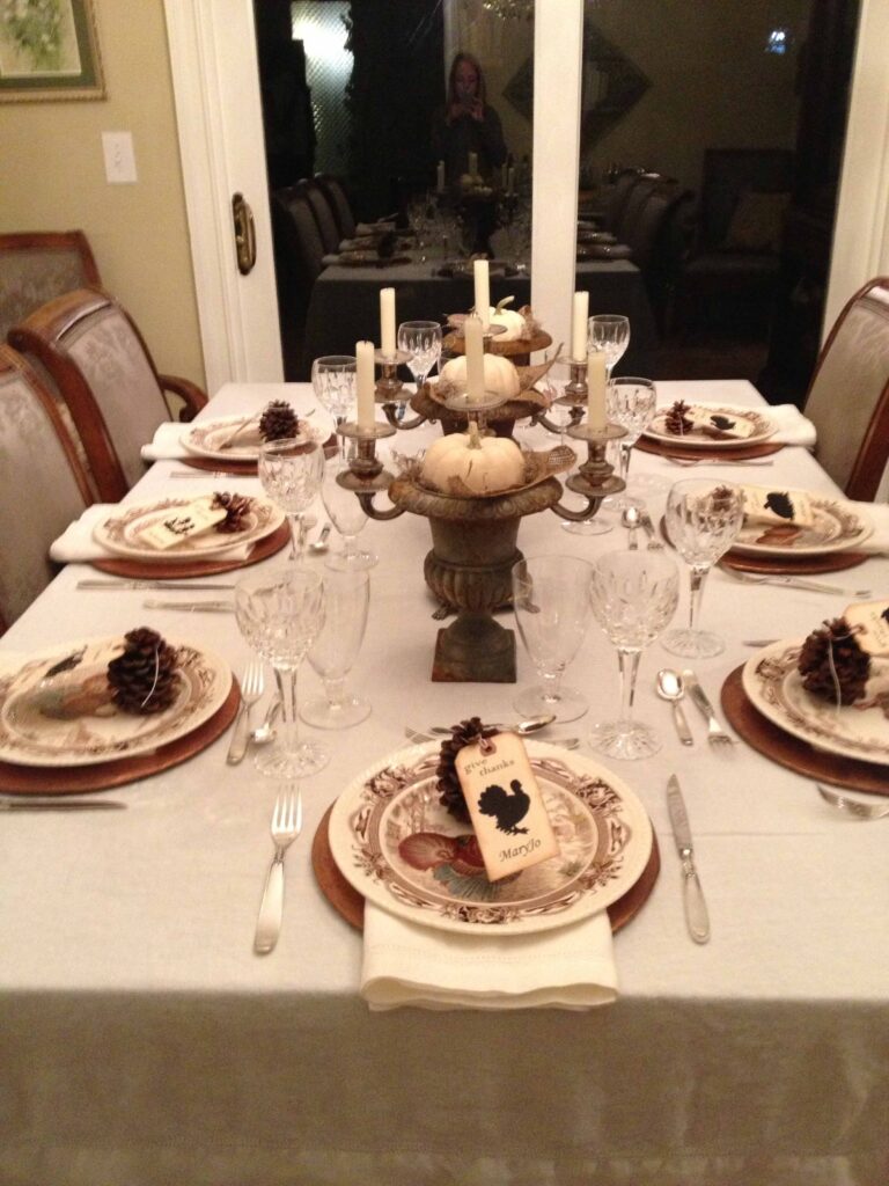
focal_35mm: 35
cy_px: 593
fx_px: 1198
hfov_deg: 40.7
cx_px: 444
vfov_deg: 52.6
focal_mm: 4.28
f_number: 2.4
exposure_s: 1/20
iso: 400
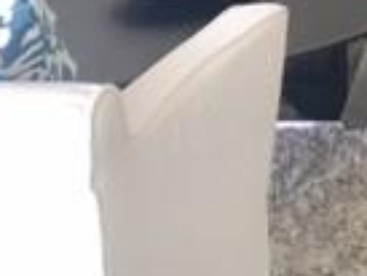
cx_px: 822
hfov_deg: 12.2
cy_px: -268
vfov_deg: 10.2
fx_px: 1433
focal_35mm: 135
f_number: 2.2
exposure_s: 1/40
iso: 32
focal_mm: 4.15
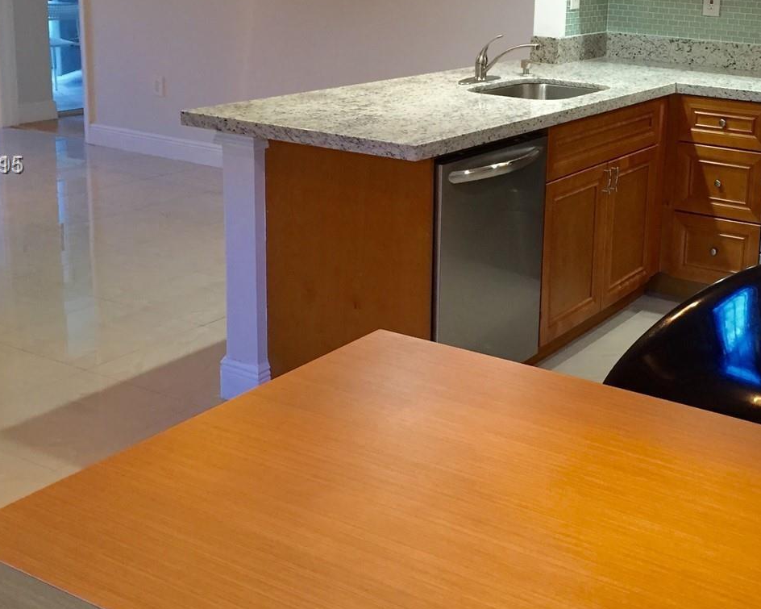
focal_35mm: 48
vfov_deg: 31.0
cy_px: 166
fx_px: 1081
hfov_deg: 38.0
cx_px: 546
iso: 125
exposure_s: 1/30
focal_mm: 4.15
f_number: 2.2
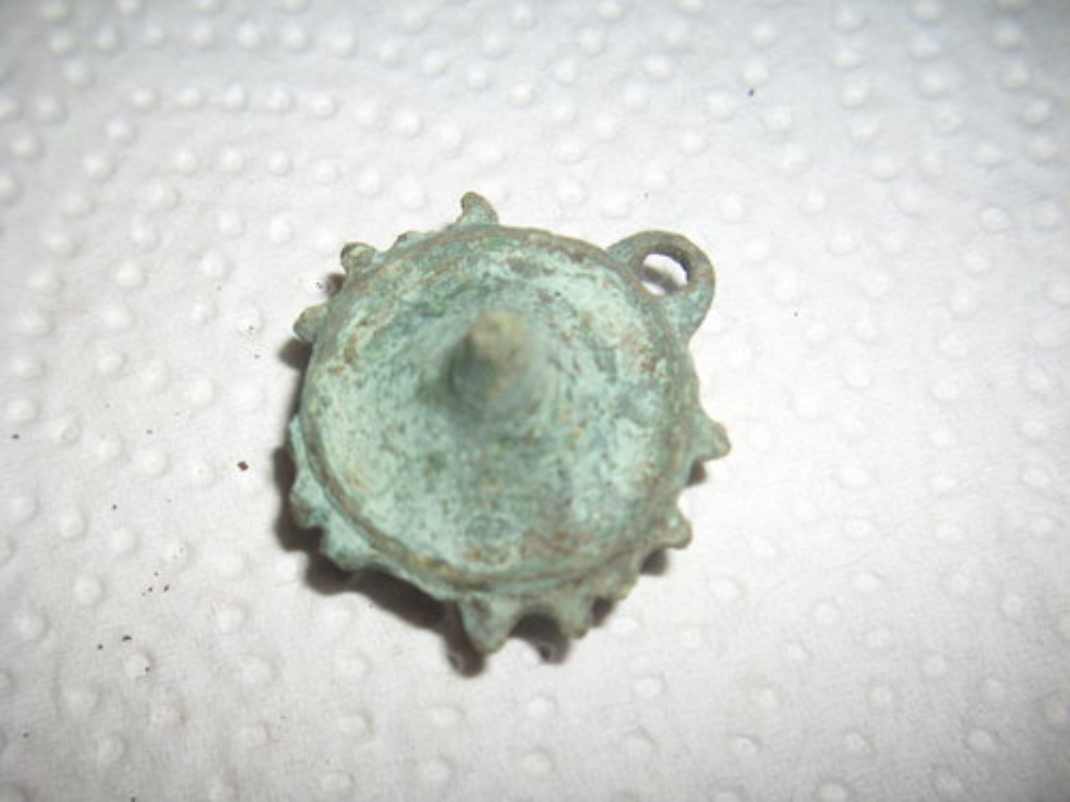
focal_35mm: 31
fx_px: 958
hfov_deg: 58.4
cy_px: 401
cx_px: 535
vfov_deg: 45.4
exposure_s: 1/200
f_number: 2.8
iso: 50
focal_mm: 6.2
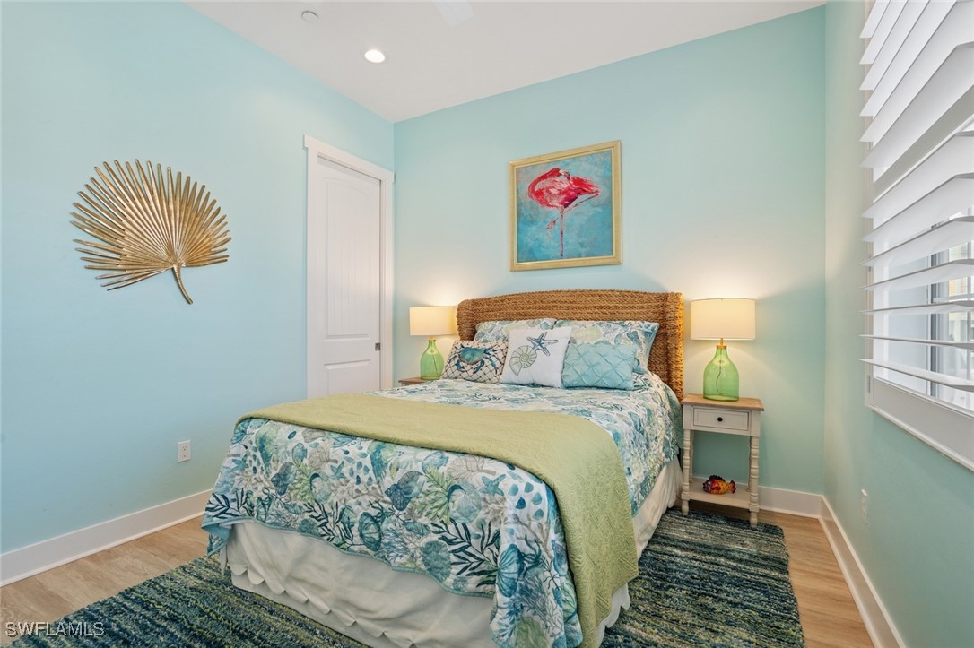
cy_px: 324
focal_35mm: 16
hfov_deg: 96.8
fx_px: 433
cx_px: 487
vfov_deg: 73.7
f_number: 8
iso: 200
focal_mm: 16
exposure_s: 1/25
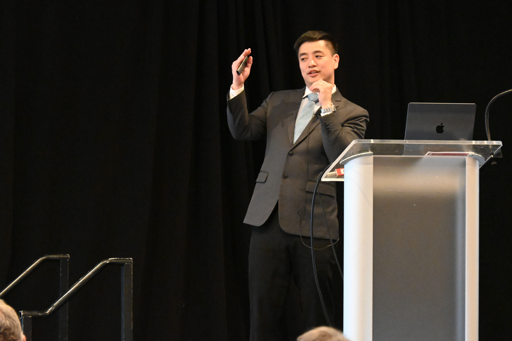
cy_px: 170
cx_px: 256
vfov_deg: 6.3
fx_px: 3093
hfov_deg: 9.5
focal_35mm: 218
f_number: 6.3
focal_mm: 145
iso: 12800
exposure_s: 1/60
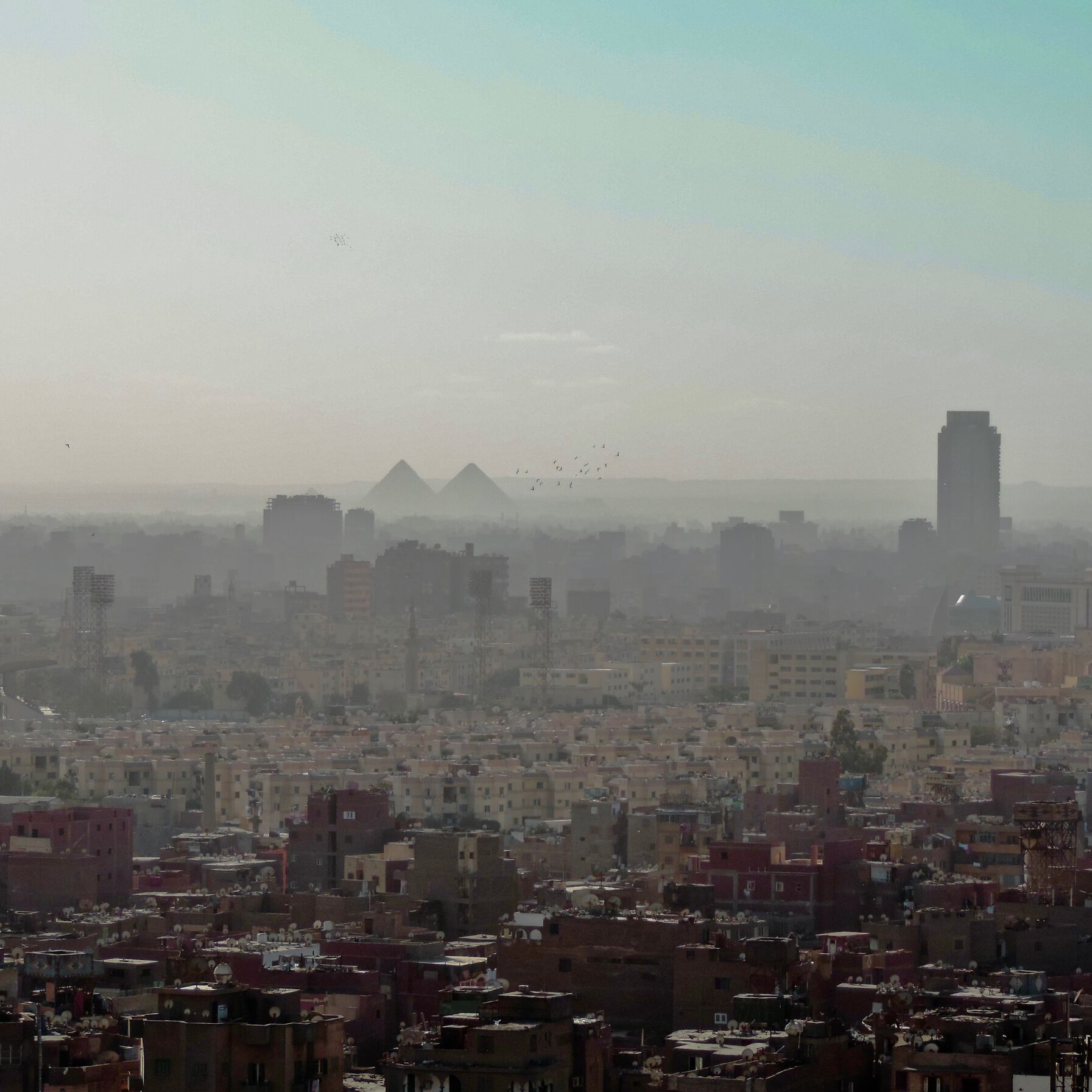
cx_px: 648
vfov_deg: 12.3
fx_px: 5068
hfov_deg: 12.3
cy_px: 547
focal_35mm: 142
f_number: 4.2
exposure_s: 1/800
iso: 80
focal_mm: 21.4
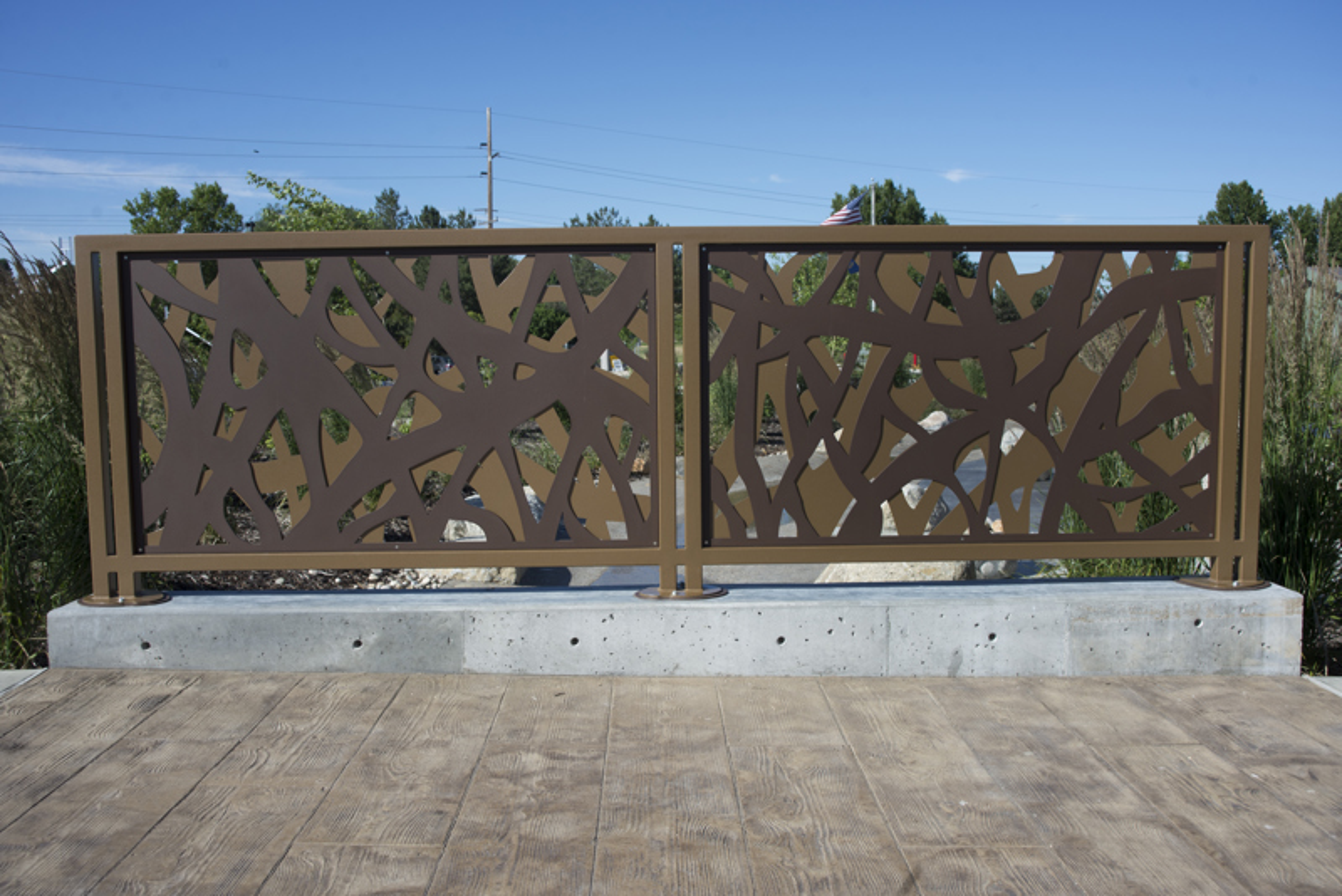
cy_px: 448
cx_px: 671
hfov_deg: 58.7
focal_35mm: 32
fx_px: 1193
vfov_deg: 41.1
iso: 50
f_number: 9
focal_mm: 32
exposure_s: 1/250
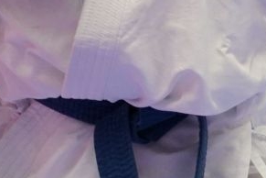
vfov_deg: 1.1
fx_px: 9147
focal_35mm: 1238
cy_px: -136
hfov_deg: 1.7
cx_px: 503
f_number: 2.8
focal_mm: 200
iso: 2500
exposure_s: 1/1000
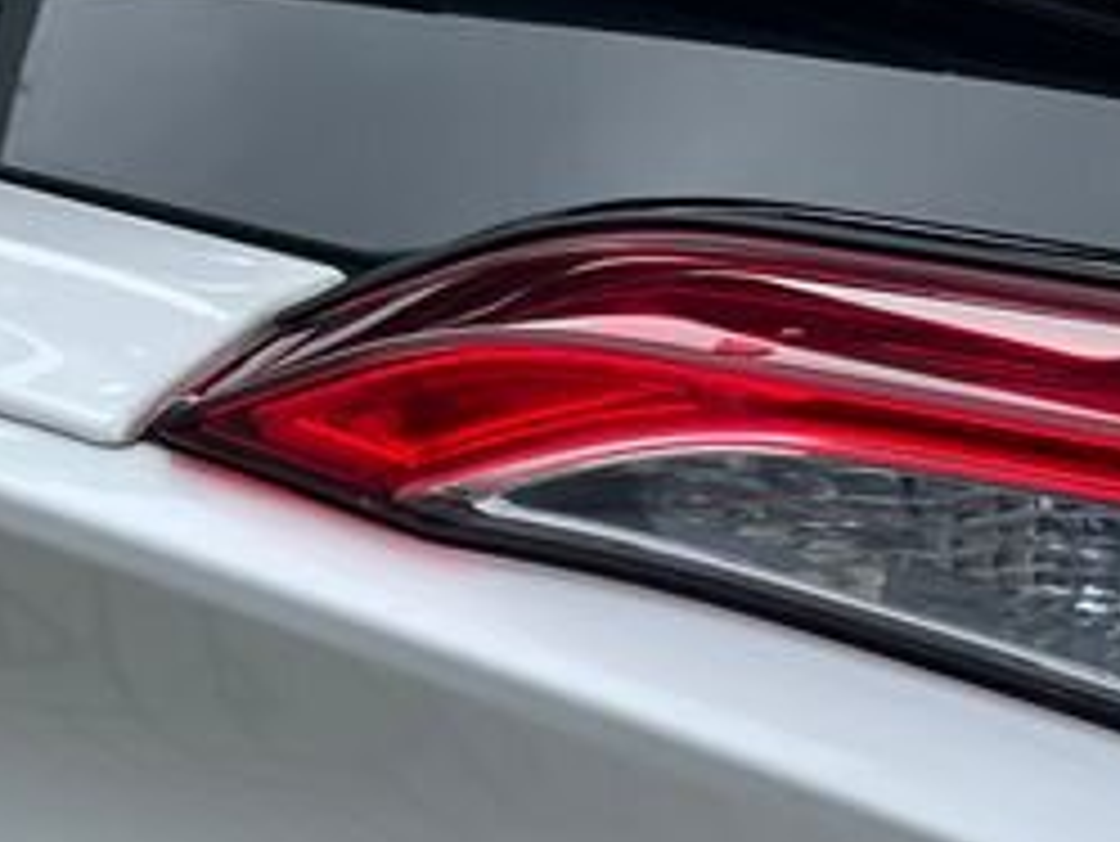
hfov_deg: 16.9
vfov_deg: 13.1
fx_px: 3464
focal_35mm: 107
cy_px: 1238
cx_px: 1610
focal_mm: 5.1
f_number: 1.6
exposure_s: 1/1186
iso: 50
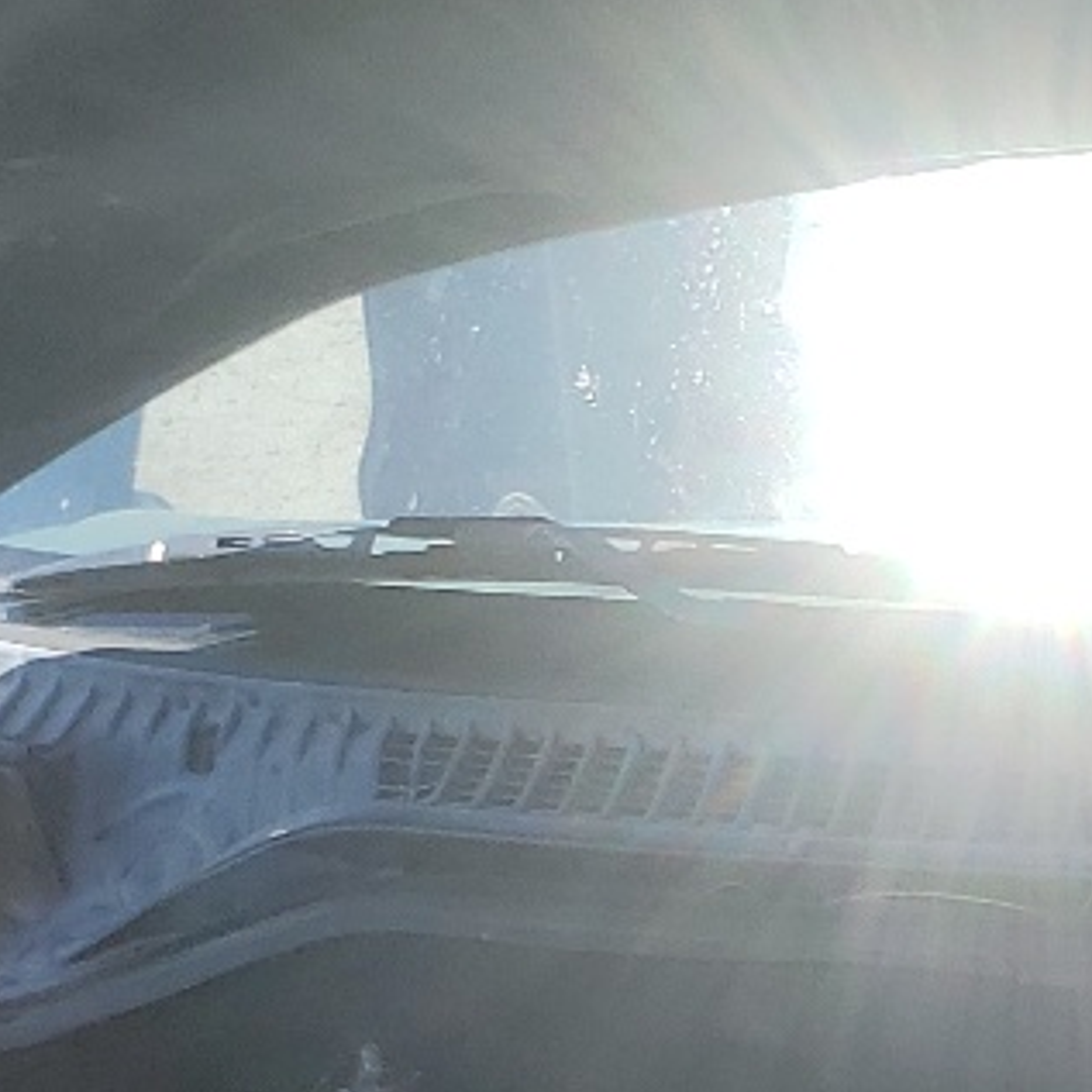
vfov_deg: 13.9
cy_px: 1760
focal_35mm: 116
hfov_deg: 13.6
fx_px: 4140
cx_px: 1905
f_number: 1.5
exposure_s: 1/1250
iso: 50
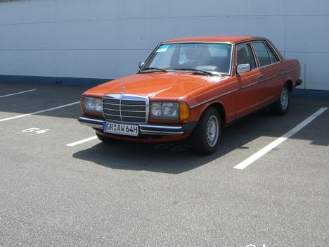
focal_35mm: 52
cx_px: 179
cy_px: 96
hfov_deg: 36.8
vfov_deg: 28.0
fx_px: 494
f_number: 4.3
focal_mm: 6.2
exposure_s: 1/400
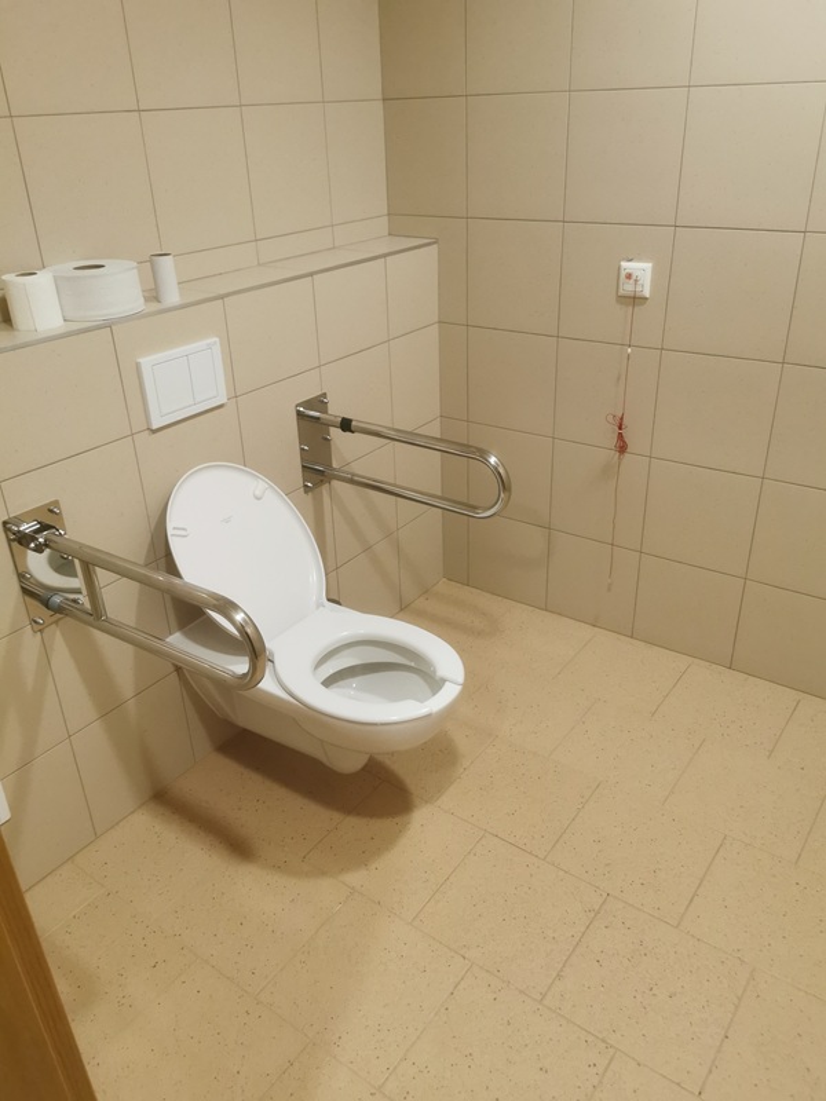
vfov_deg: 65.3
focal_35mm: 27
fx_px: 859
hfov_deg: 51.4
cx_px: 413
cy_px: 550
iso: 250
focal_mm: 5.56
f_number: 1.6
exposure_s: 1/60
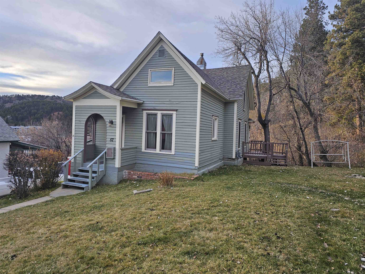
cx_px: 182
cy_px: 137
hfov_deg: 73.9
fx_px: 243
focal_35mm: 23
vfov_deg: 58.9
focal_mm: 6.3
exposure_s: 1/120
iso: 16
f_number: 1.7
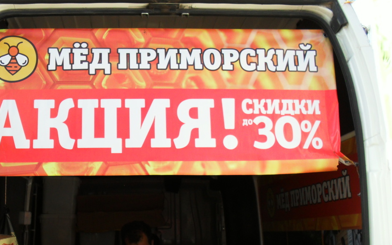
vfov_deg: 26.0
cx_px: 152
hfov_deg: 40.8
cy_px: 184
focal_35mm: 49
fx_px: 523
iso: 100
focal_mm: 6.3
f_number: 3.2
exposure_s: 1/500
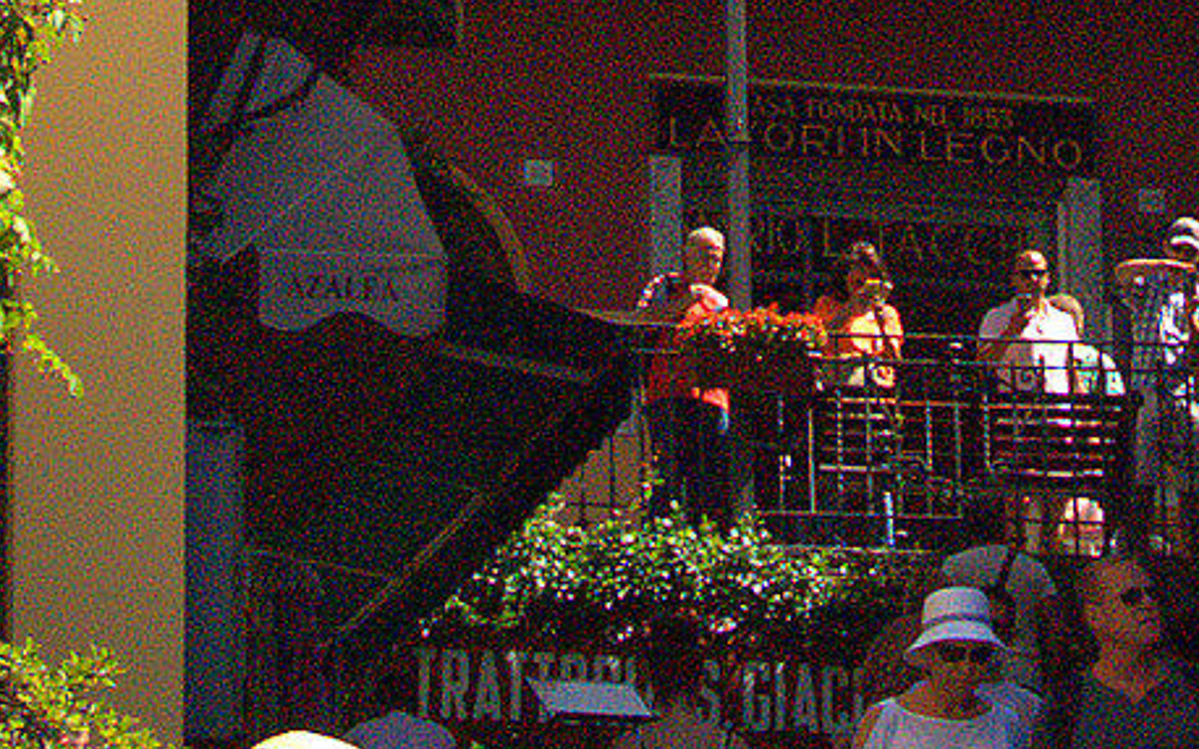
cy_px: -1312
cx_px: 931
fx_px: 9964
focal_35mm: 305
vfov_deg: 4.2
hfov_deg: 6.9
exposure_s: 1/640
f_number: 10
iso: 1000
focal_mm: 38
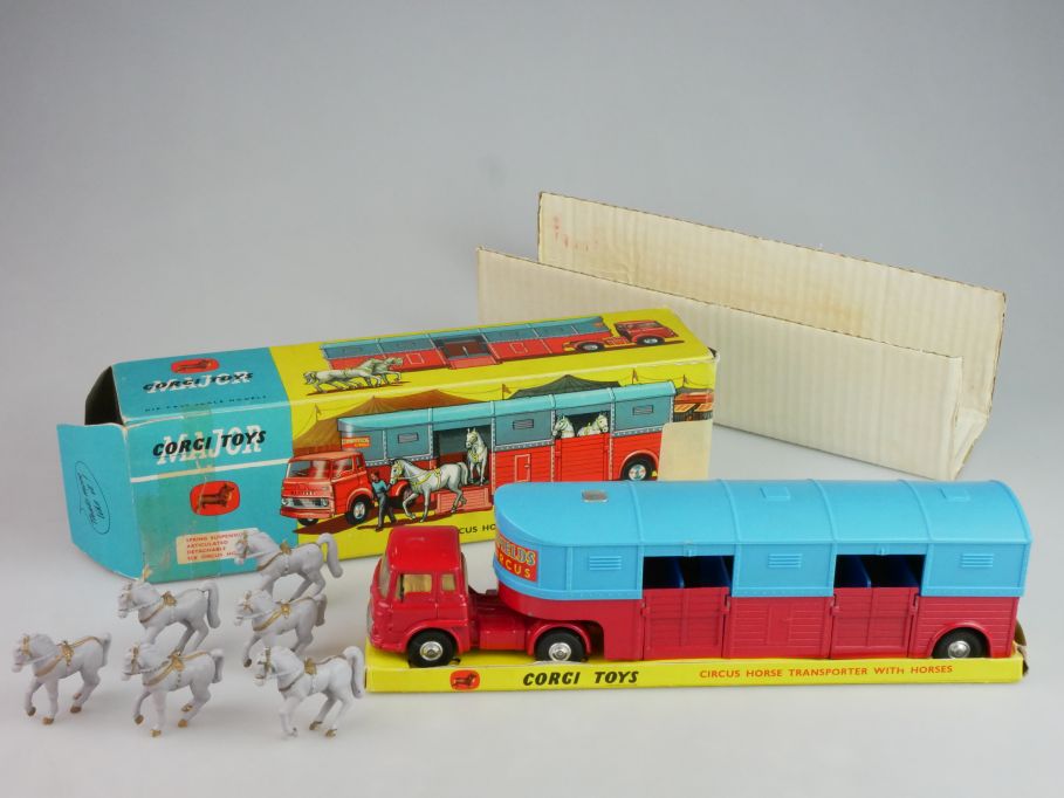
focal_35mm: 60
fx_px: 1844
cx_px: 532
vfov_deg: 24.4
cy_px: 399
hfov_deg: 32.2
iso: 2500
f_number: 16
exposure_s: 1/60
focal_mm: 30
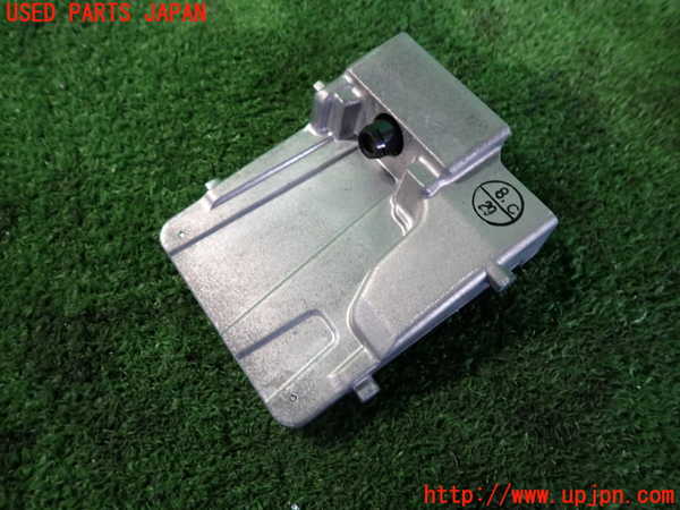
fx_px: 491
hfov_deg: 69.4
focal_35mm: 25
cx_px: 340
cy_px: 255
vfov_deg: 54.9
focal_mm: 4.5
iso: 200
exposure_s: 1/30
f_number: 2
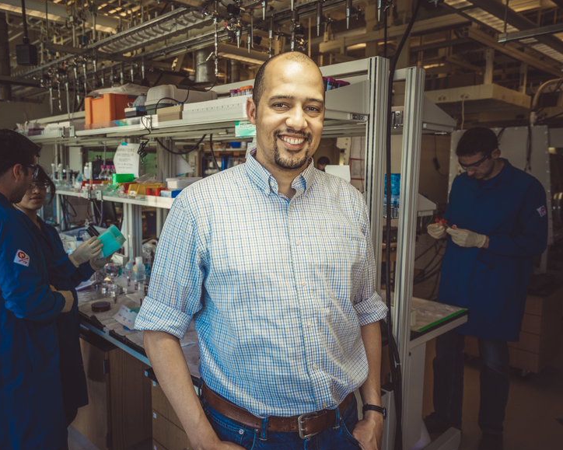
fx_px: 466
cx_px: 242
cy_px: 220
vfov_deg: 51.5
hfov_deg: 61.9
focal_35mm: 28
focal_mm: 24
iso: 200
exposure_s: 1/200
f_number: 4
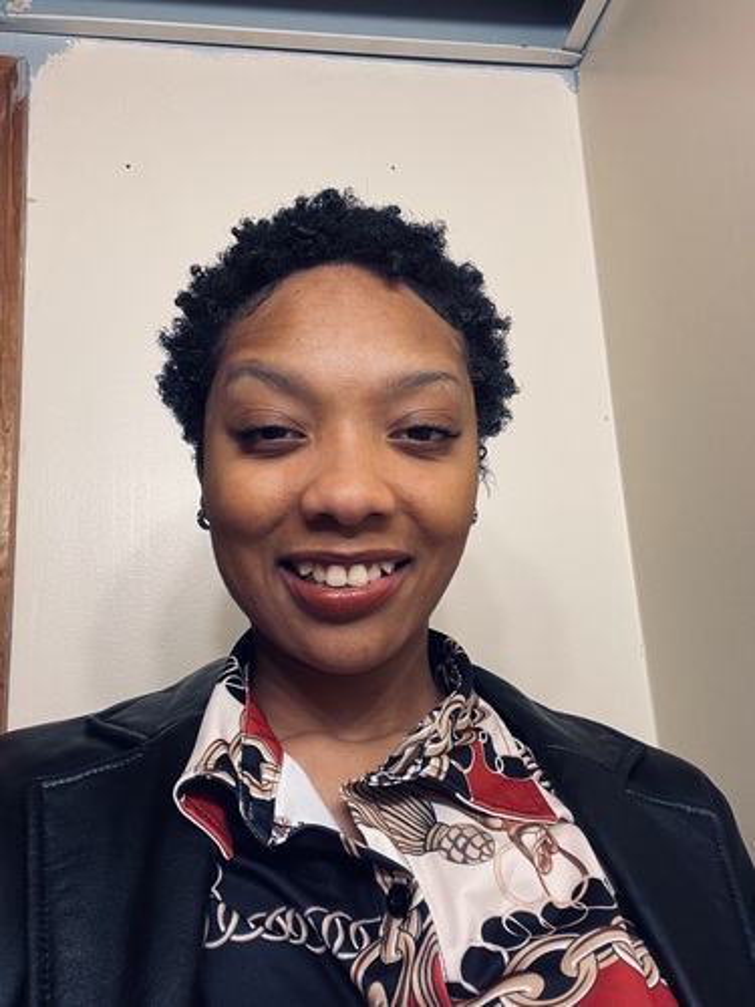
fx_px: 872
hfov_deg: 46.8
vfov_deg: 60.0
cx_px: 378
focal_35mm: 30
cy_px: 504
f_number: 2.2
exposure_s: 1/60
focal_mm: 2.71
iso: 125
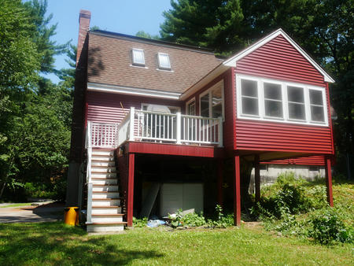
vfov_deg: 49.8
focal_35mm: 28
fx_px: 286
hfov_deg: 63.4
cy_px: 133
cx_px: 177
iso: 200
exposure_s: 1/320
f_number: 7.1
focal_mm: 14
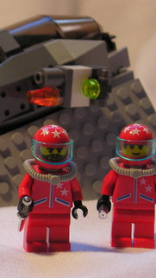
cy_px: 144
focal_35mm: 128
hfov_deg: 9.4
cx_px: -6
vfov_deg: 16.8
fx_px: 942
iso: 160
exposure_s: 1/80
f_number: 3.3
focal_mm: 12.4
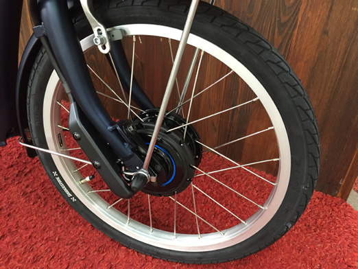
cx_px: 179
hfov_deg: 61.6
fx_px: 300
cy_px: 134
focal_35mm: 29
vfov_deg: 48.3
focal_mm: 4.15
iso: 160
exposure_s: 1/30
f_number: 2.2
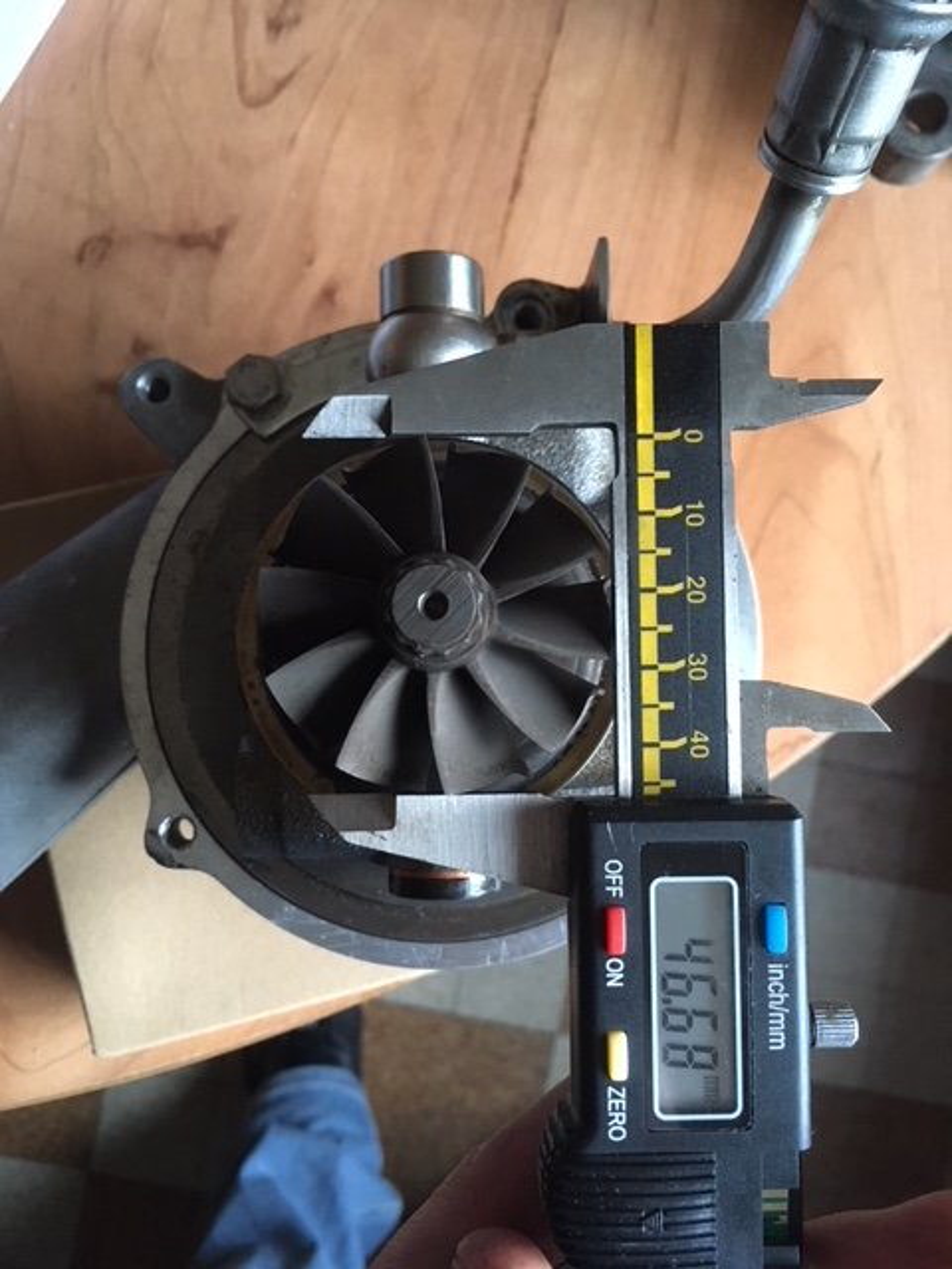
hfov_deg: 48.2
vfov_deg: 61.7
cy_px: 634
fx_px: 1063
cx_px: 476
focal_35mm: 29
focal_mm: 4.15
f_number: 2.2
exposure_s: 1/17
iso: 200
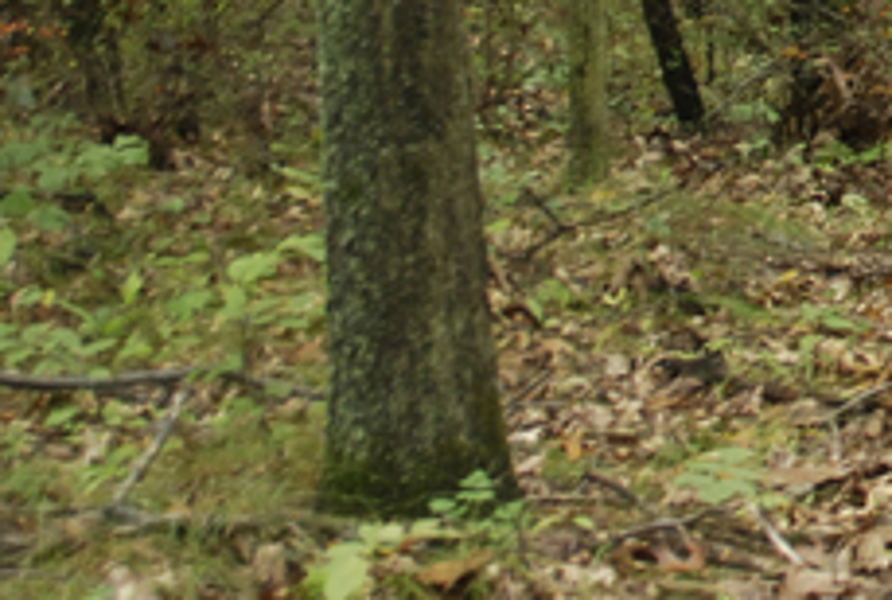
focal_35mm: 164
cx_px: 1694
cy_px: -429
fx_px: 4074
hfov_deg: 11.4
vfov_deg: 8.2
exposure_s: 1/60
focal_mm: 28
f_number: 4
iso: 400
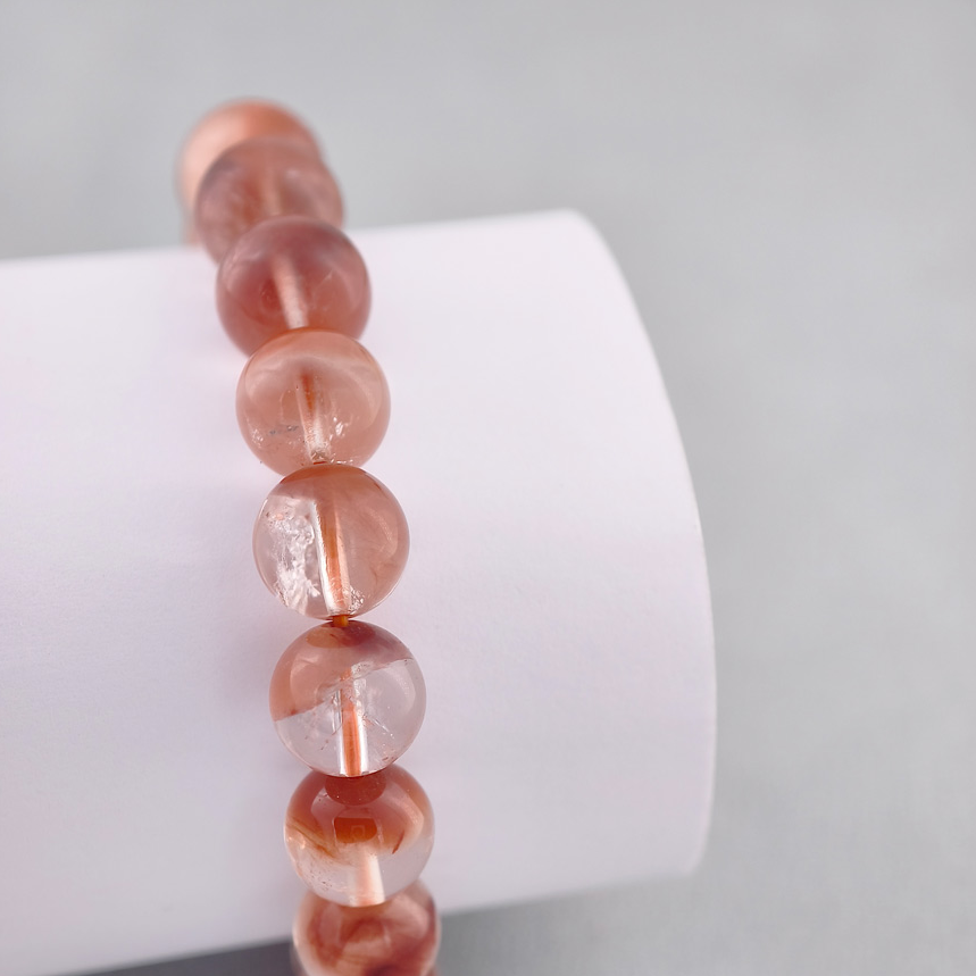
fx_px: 3222
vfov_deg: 17.2
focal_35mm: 101
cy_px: 644
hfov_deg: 17.2
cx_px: 489
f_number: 2.67
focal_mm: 22.48
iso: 125
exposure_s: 1/160
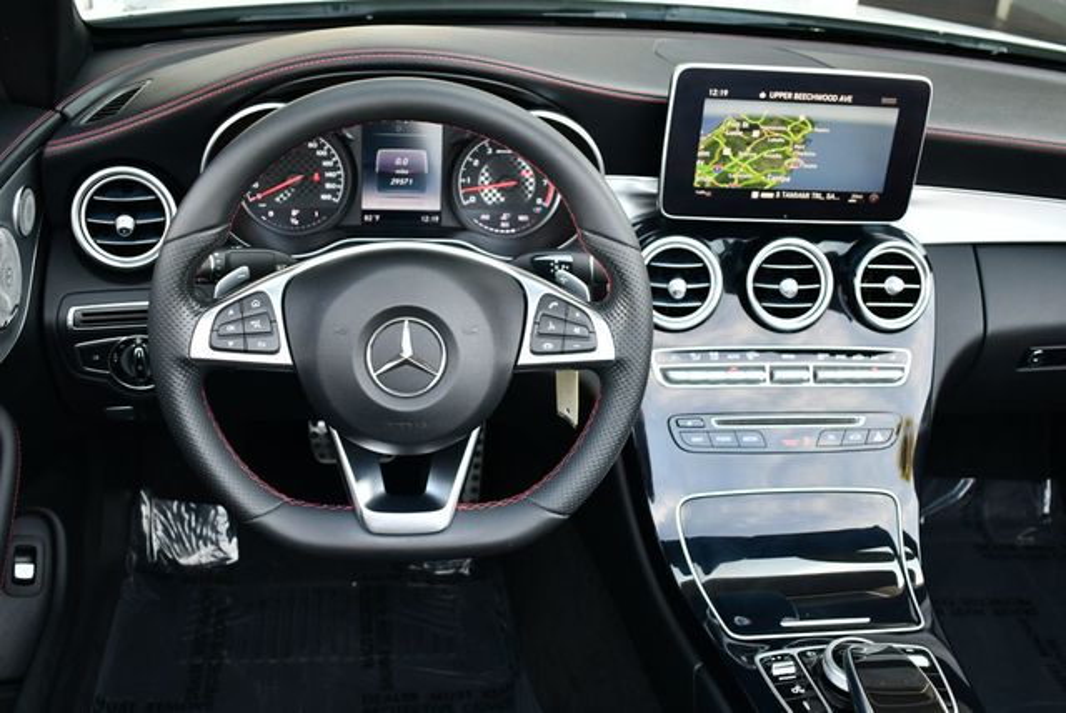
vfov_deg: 36.9
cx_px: 533
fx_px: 1067
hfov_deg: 53.1
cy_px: 356
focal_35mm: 36
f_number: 3.5
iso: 560
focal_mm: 18
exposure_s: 1/250
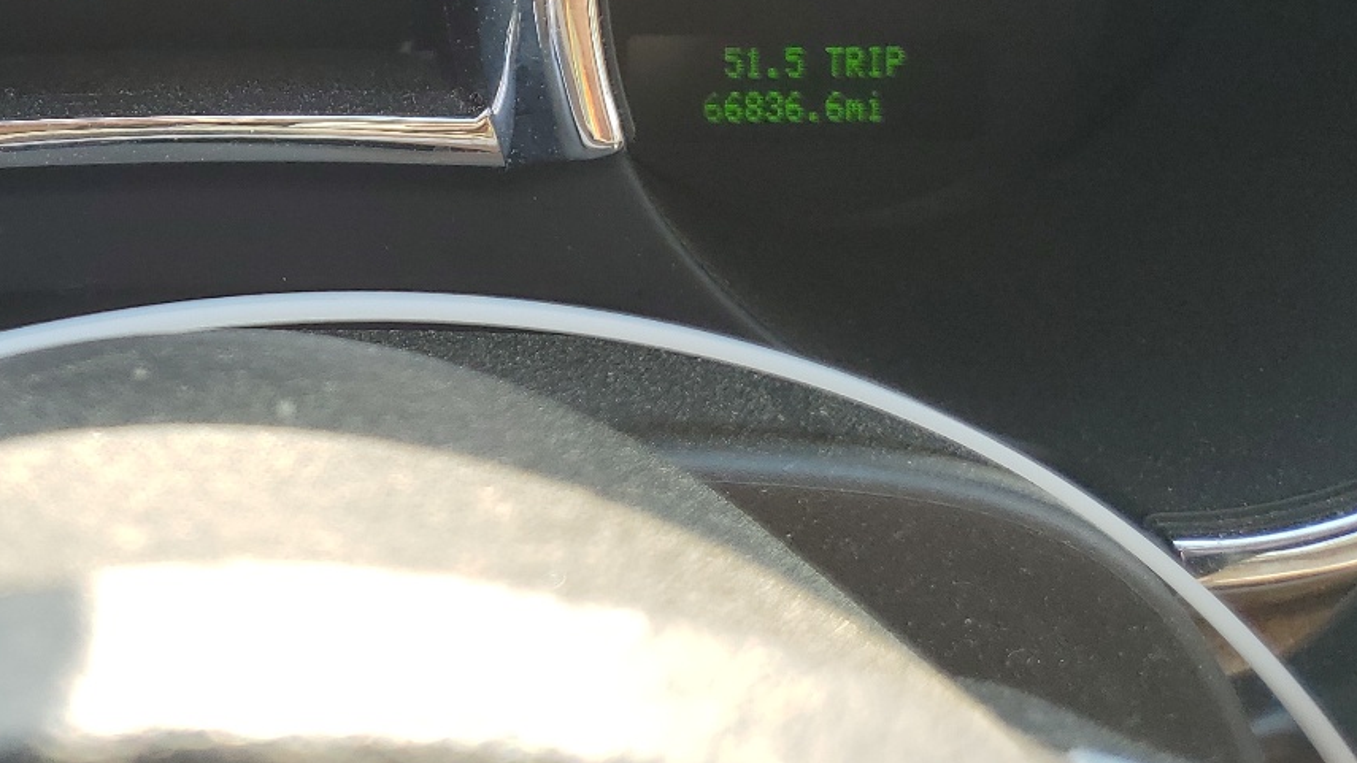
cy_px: -138
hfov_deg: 37.6
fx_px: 1907
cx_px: 249
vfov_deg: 21.2
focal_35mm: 53
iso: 50
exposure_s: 1/294
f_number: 1.5
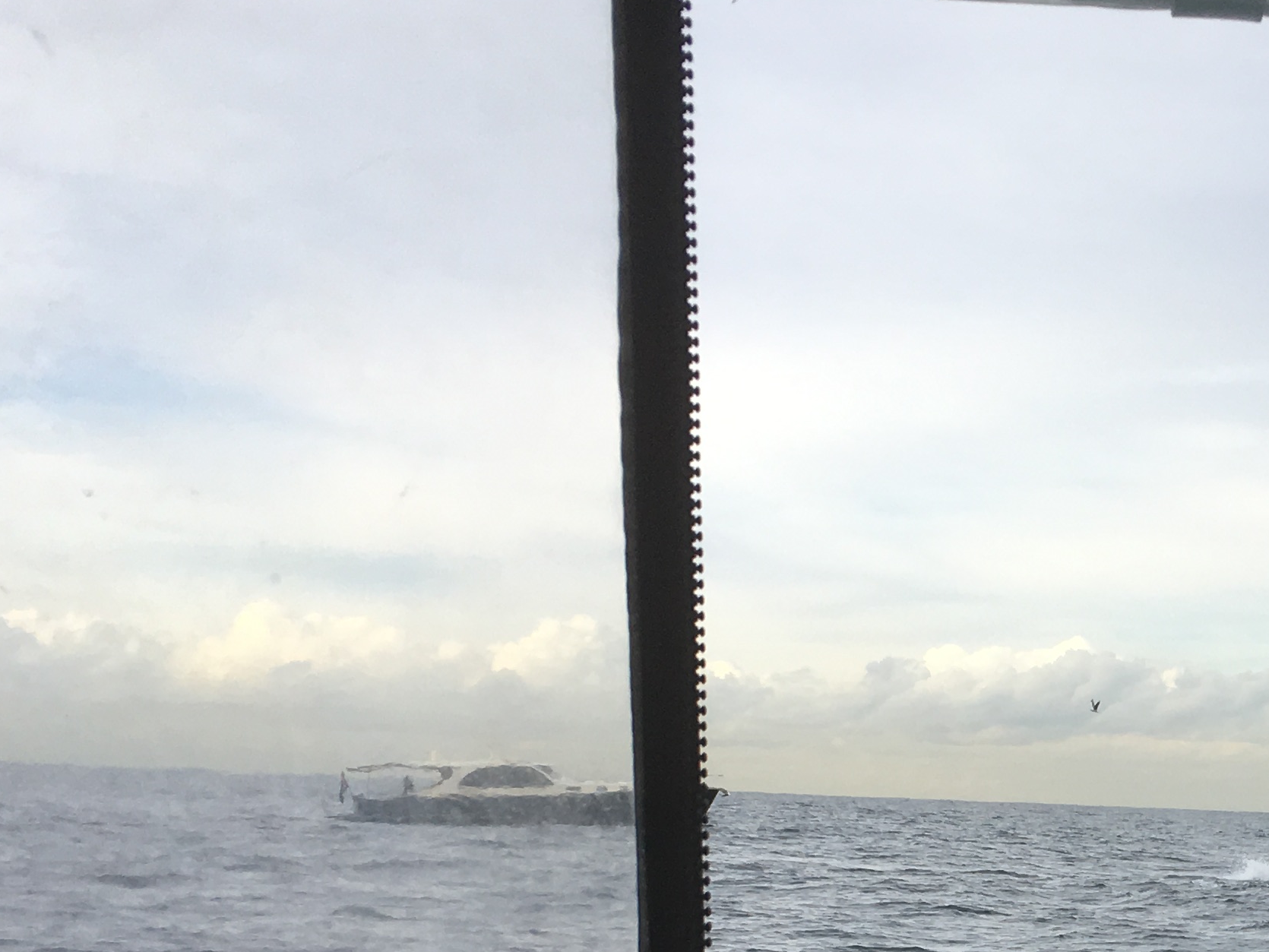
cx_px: 1280
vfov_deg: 20.2
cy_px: 1004
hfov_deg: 26.3
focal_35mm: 70
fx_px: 2567
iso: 25
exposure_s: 1/1131
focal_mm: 4.15
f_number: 2.2
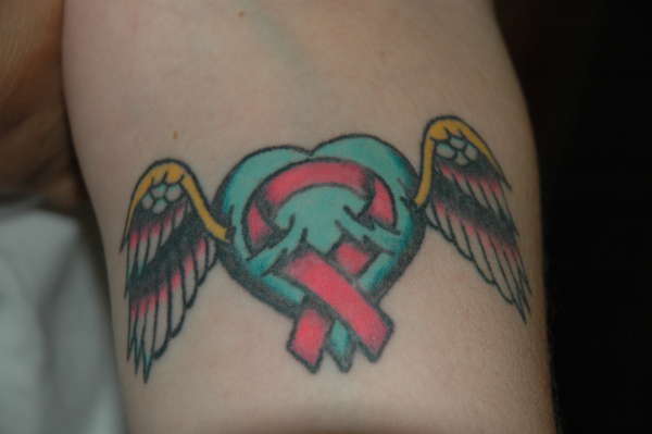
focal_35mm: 105
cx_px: 326
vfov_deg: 13.0
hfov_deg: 19.5
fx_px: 1900
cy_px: 217
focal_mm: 70
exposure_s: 1/60
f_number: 5
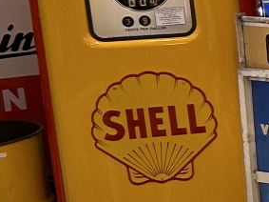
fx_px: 1429
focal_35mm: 184
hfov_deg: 8.7
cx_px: 836
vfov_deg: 8.1
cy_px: 102
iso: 64
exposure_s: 1/50
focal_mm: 5.7
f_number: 1.5
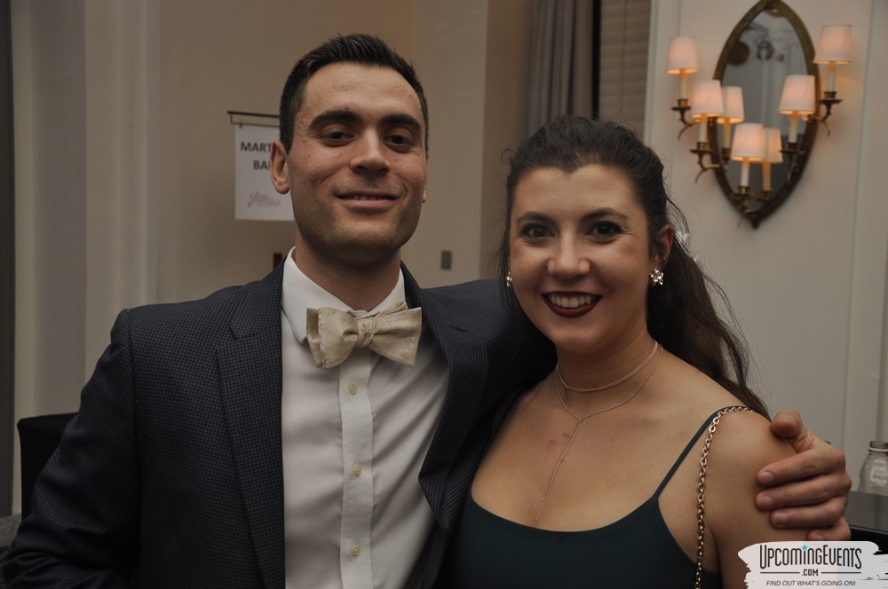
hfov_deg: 43.7
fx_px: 1109
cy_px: 294
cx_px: 444
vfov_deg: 29.8
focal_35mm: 45
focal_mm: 30
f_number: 5
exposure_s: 1/60
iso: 400
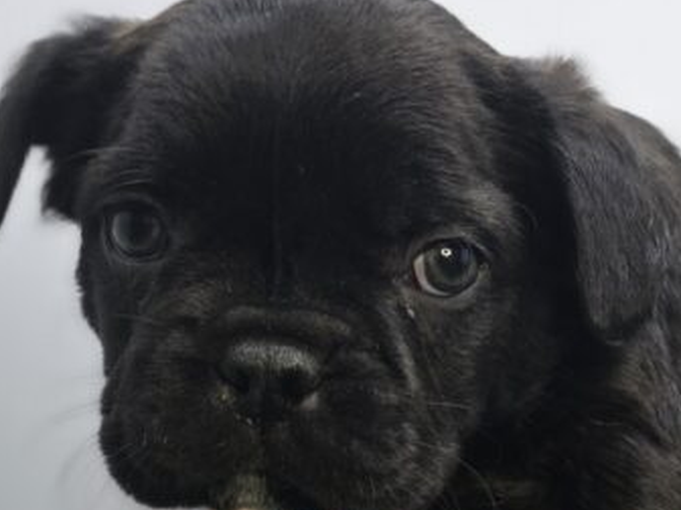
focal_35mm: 70
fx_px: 1377
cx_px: 509
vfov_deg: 20.5
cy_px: 476
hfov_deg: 27.4
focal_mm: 6.3
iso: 25
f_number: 1.7
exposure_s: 1/50.3
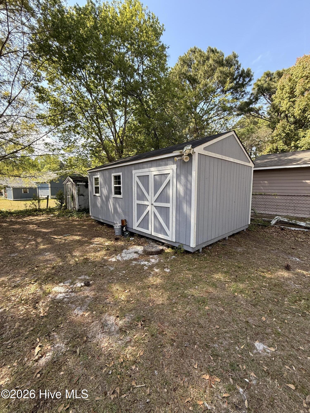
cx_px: 155
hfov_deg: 85.7
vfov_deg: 102.1
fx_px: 167
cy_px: 206
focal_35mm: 14
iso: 50
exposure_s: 1/494
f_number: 2.2
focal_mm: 2.22
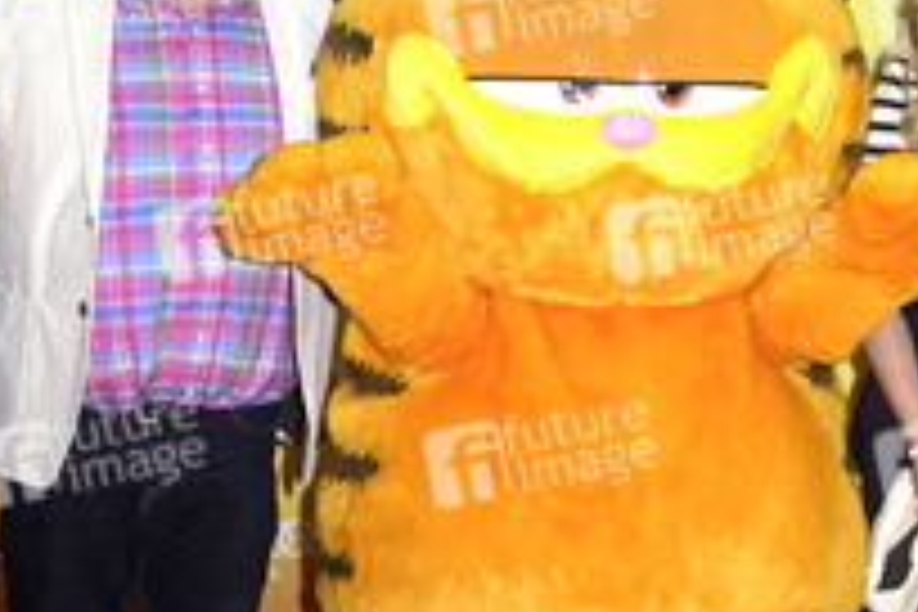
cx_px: 601
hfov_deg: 19.2
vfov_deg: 12.9
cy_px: 117
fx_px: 2703
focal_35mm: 106
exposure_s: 1/250
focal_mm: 48
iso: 640
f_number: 5.6
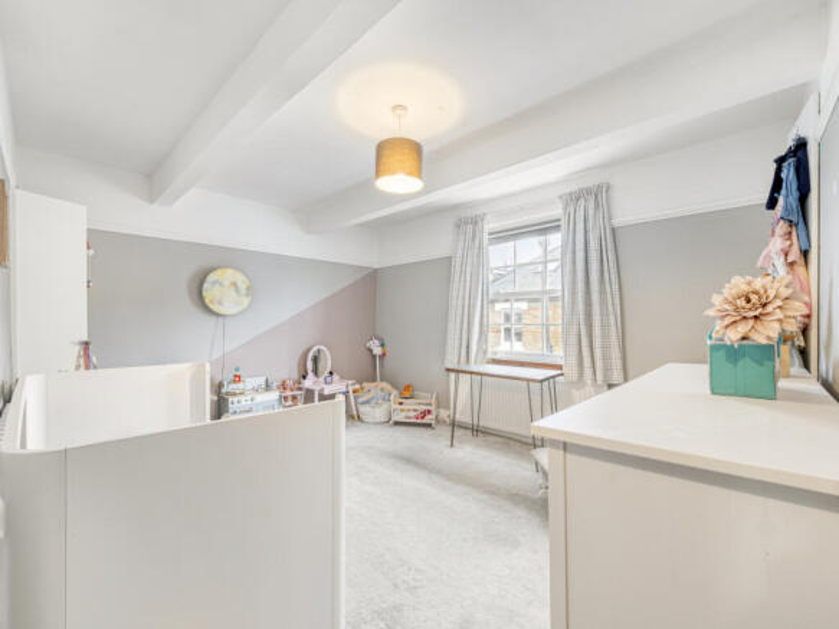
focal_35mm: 14
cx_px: 420
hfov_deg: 102.1
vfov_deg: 85.7
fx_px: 339
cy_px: 314
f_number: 8
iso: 100
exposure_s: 1/1.67
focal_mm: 7
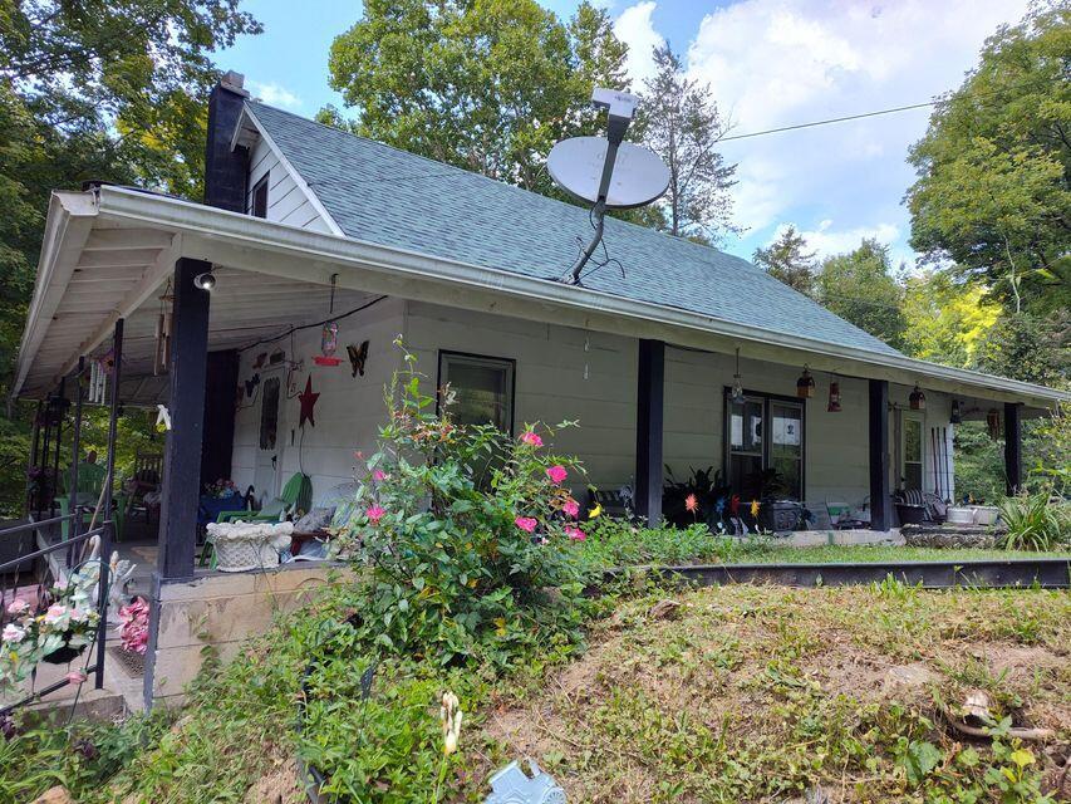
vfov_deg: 58.9
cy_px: 402
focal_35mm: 23
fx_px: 712
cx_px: 536
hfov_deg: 73.9
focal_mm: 5.56
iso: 100
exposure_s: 1/349
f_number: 1.8
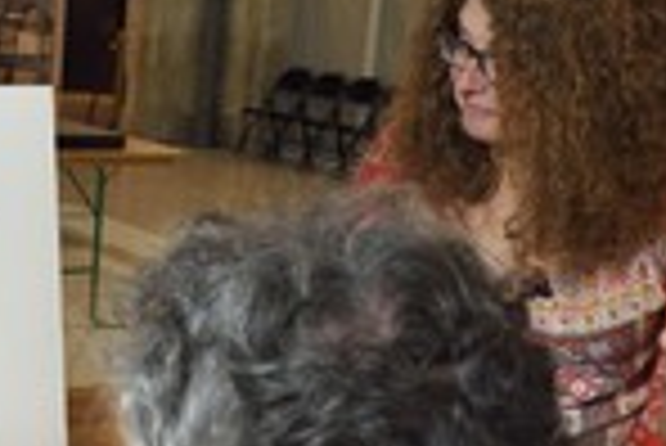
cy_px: 392
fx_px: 1259
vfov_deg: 19.7
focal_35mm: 68
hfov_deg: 27.2
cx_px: -63
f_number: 5.6
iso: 800
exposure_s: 1/60
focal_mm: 24
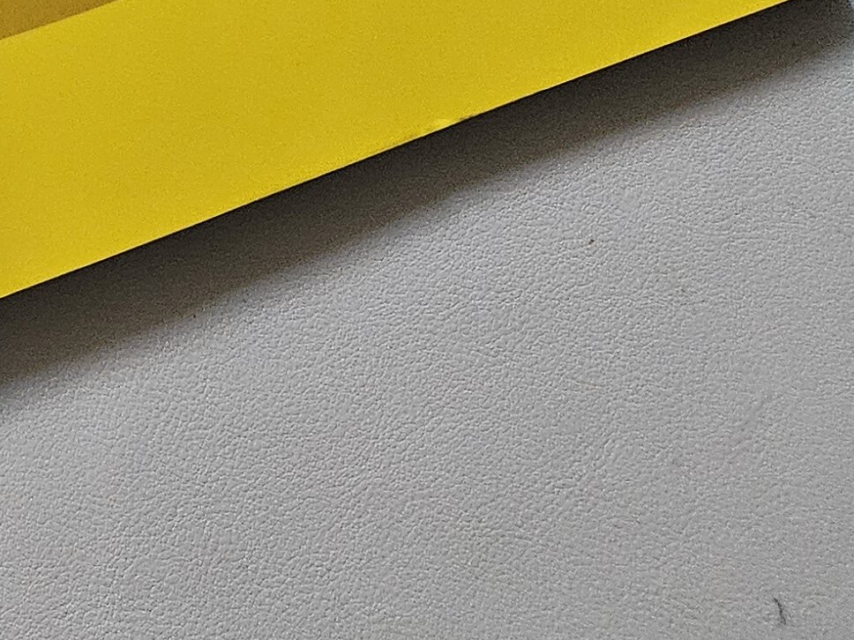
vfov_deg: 13.4
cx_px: -459
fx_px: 2344
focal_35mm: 95
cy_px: -626
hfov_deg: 18.2
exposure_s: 1/170
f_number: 1.8
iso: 800
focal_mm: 5.4
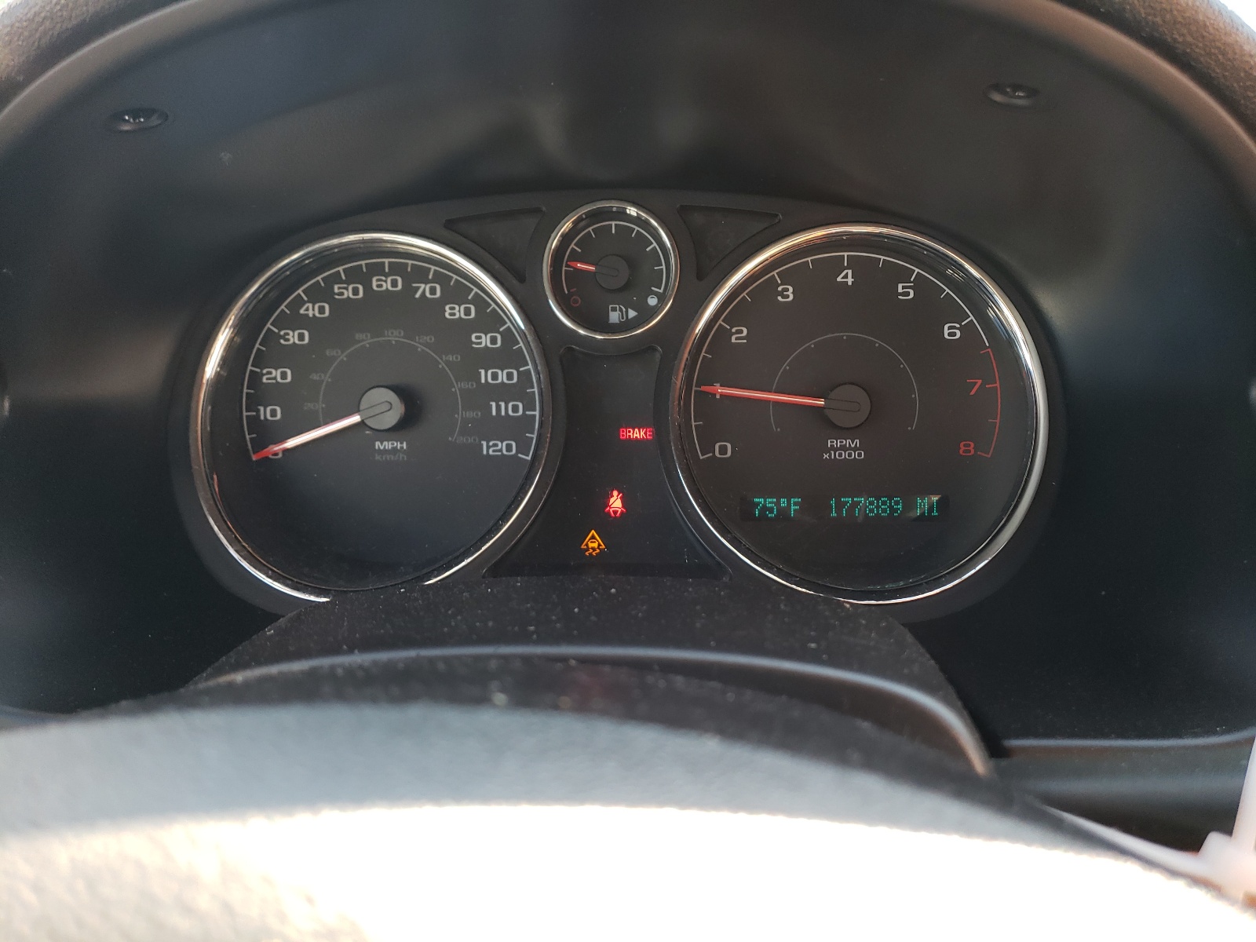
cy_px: 471
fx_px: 943
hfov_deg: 67.3
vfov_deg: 53.1
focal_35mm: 26
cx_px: 628
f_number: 1.5
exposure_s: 1/120
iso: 59
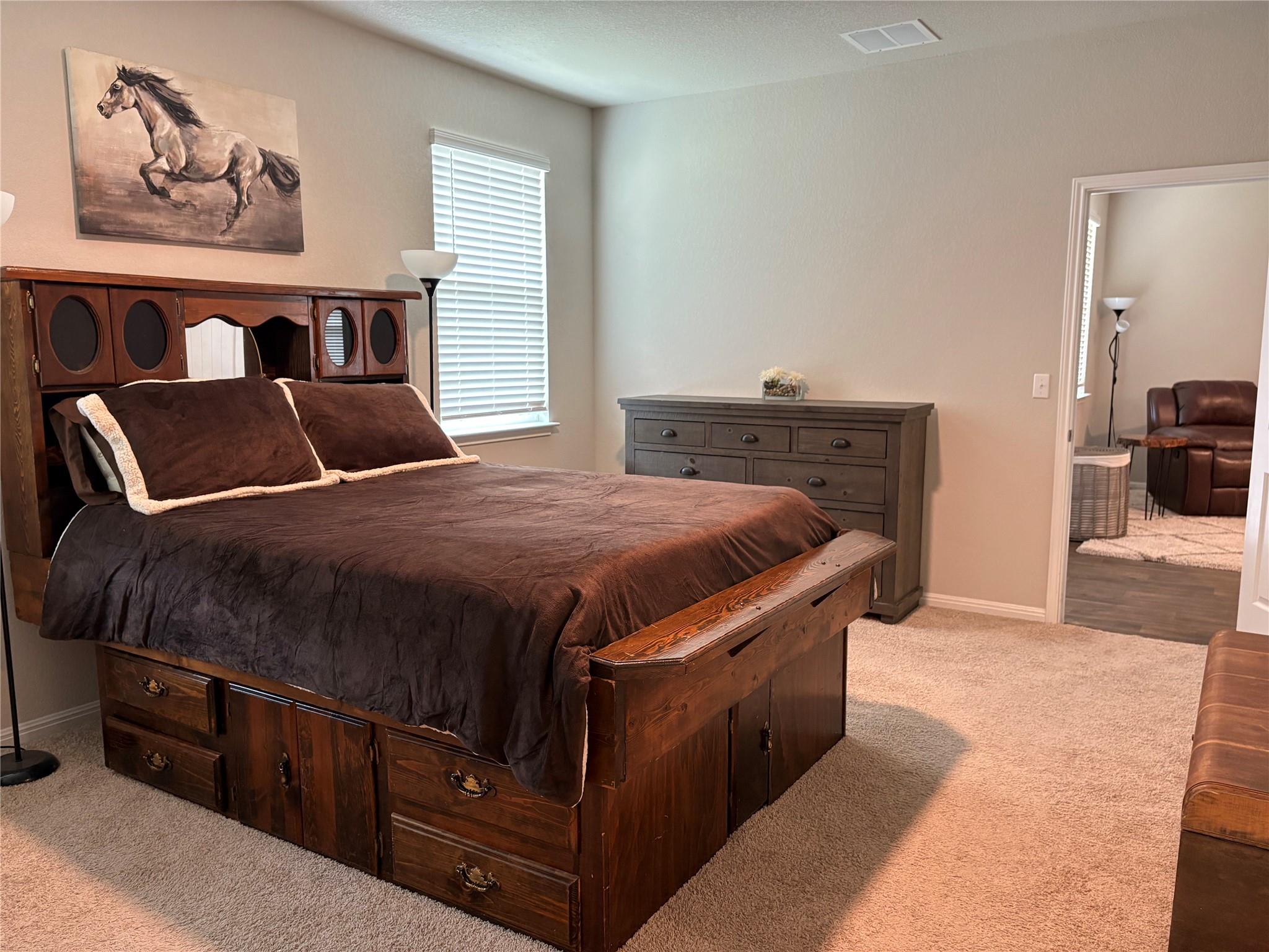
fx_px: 953
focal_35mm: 26
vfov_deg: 53.1
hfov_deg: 67.3
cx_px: 634
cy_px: 476
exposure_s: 1/60
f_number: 1.6
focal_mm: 5.96
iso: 250
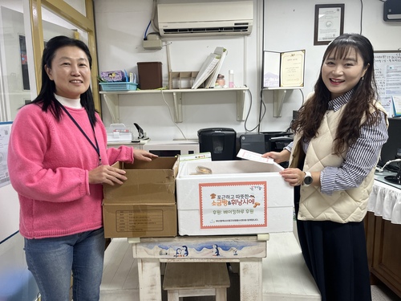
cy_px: 150
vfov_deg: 53.1
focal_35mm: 26
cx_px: 200
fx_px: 301
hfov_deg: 67.3
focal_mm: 5.1
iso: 125
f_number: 1.6
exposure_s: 1/120
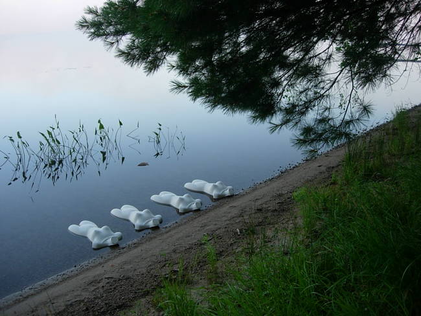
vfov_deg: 37.7
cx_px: 210
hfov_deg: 49.0
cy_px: 158
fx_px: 462
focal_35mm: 38
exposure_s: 1/157
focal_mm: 7.8
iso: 64
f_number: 2.8
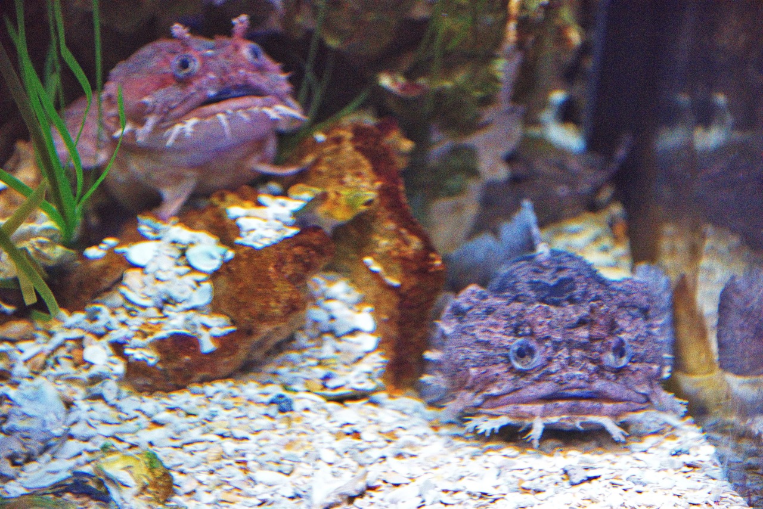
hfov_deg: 24.8
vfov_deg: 16.7
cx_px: 382
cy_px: 254
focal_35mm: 82
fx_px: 1738
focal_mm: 82
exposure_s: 1/200
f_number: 4
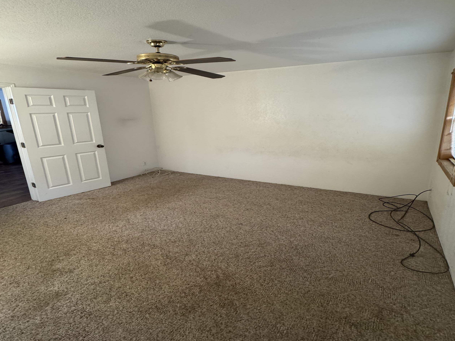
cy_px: 139
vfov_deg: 74.0
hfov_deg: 91.0
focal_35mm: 17
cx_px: 220
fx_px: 223
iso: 250
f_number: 2.2
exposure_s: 1/60
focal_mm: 2.22
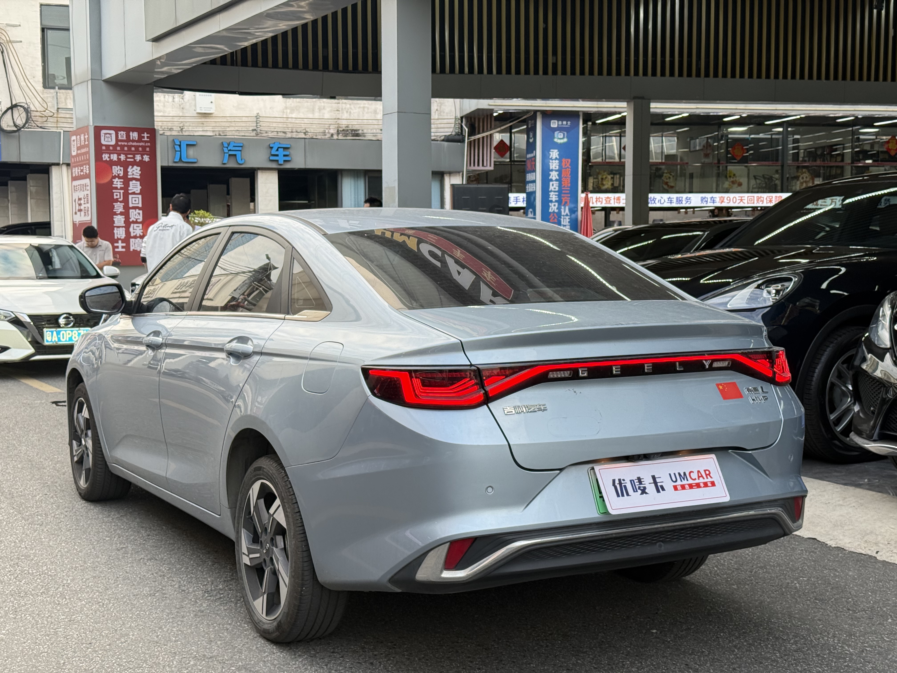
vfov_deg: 30.3
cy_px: 336
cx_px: 448
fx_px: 1244
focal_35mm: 48
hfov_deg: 39.7
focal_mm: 6.76
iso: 100
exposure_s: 1/225
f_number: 1.78
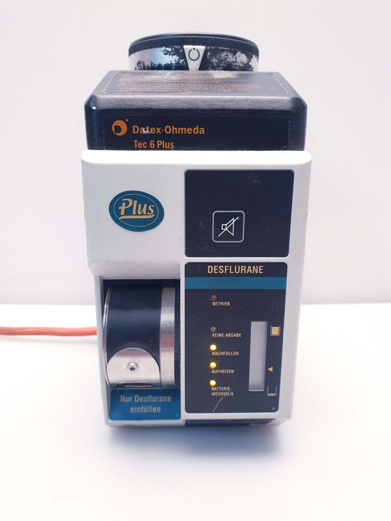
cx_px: 196
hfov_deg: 53.1
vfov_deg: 67.3
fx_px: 392
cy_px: 260
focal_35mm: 26
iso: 125
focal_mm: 4.3
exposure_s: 1/50
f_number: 2.4
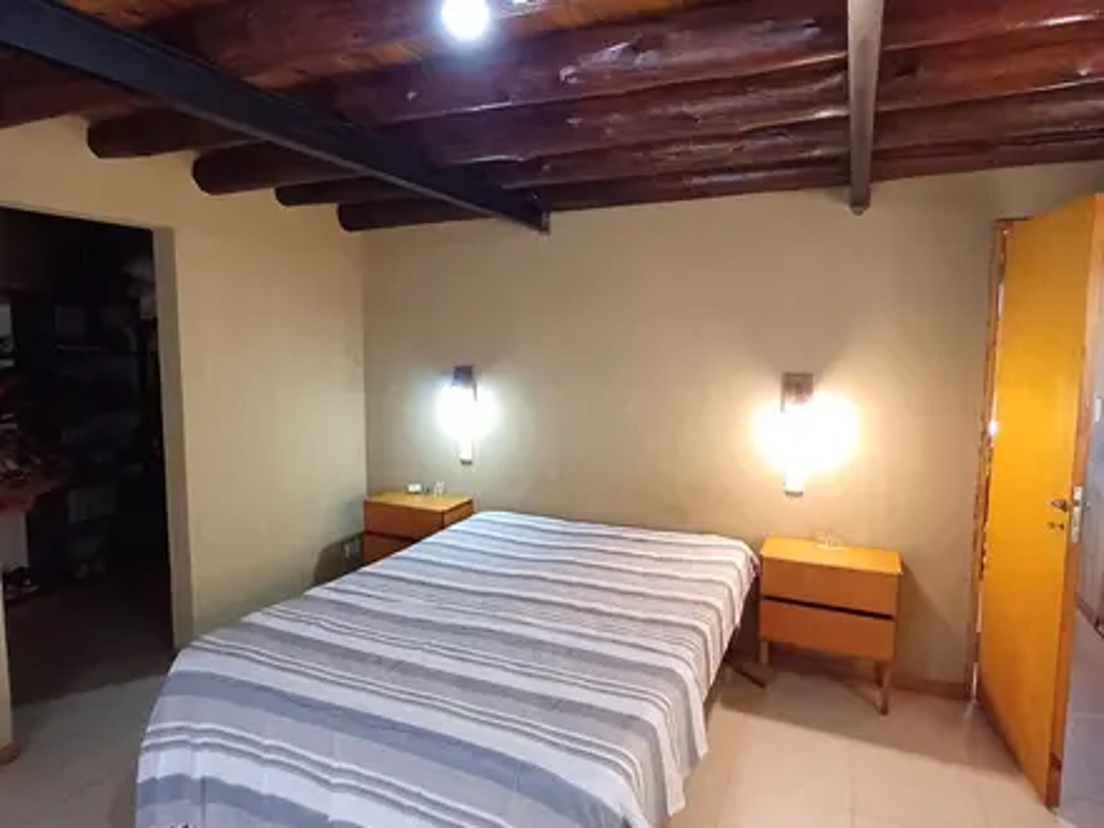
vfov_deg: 78.1
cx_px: 552
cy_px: 414
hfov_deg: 94.5
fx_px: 510
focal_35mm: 16
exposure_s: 1/25
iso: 200
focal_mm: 1.64
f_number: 2.2
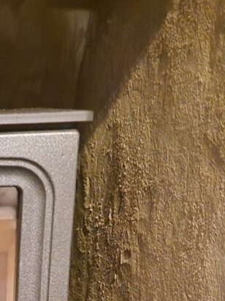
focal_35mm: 86
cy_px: 377
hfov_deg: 15.6
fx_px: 746
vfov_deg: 21.0
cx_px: -129
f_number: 1.8
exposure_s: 1/20
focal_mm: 5.4
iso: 1600
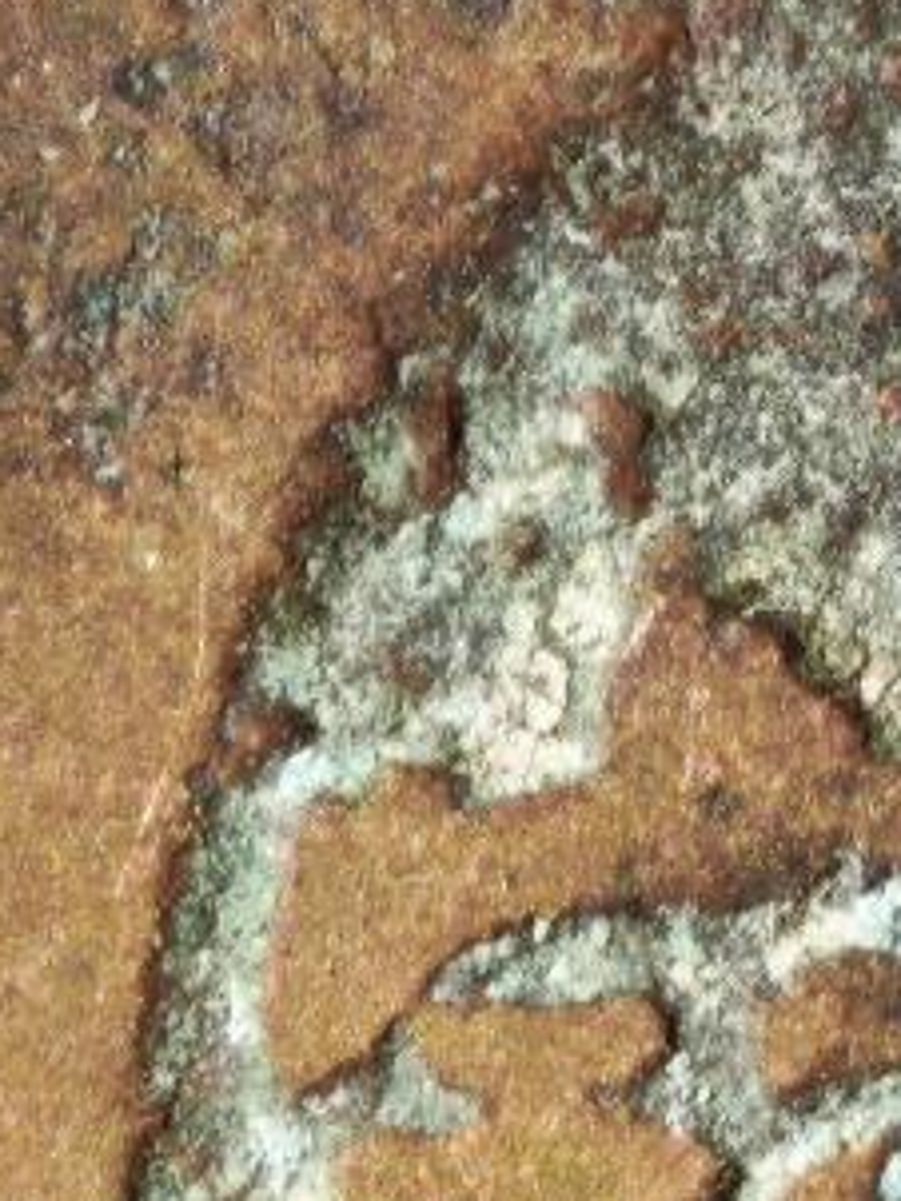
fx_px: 22369
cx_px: 1969
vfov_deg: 3.1
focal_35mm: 645
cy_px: 1013
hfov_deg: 2.3
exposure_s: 1/100
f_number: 2
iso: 160
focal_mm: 9
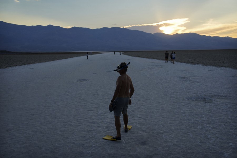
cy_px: 79
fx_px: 230
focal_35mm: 35
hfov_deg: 54.4
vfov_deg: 37.9
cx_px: 118
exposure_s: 1/800
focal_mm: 35
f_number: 2.8
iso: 125
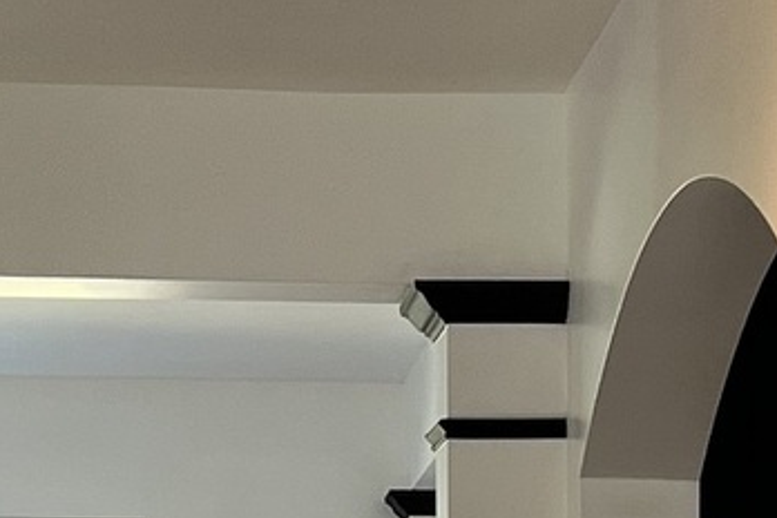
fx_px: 3863
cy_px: 1248
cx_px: 603
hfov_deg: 11.5
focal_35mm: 179
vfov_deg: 7.2
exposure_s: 1/60
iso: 64
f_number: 1.6
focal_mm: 5.1
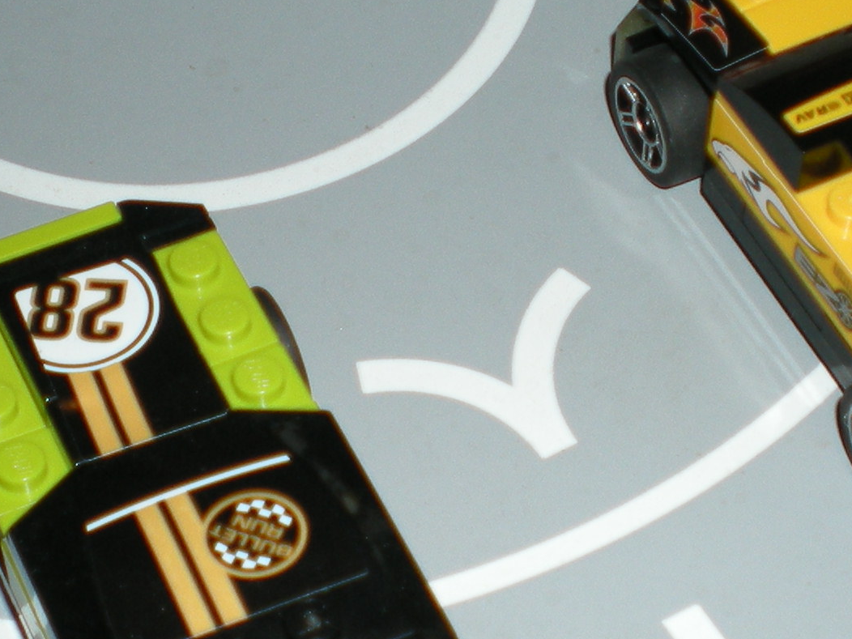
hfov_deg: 17.7
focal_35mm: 111
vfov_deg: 13.3
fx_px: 2732
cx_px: 456
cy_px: 411
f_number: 3.1
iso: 64
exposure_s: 1/60
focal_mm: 6.3
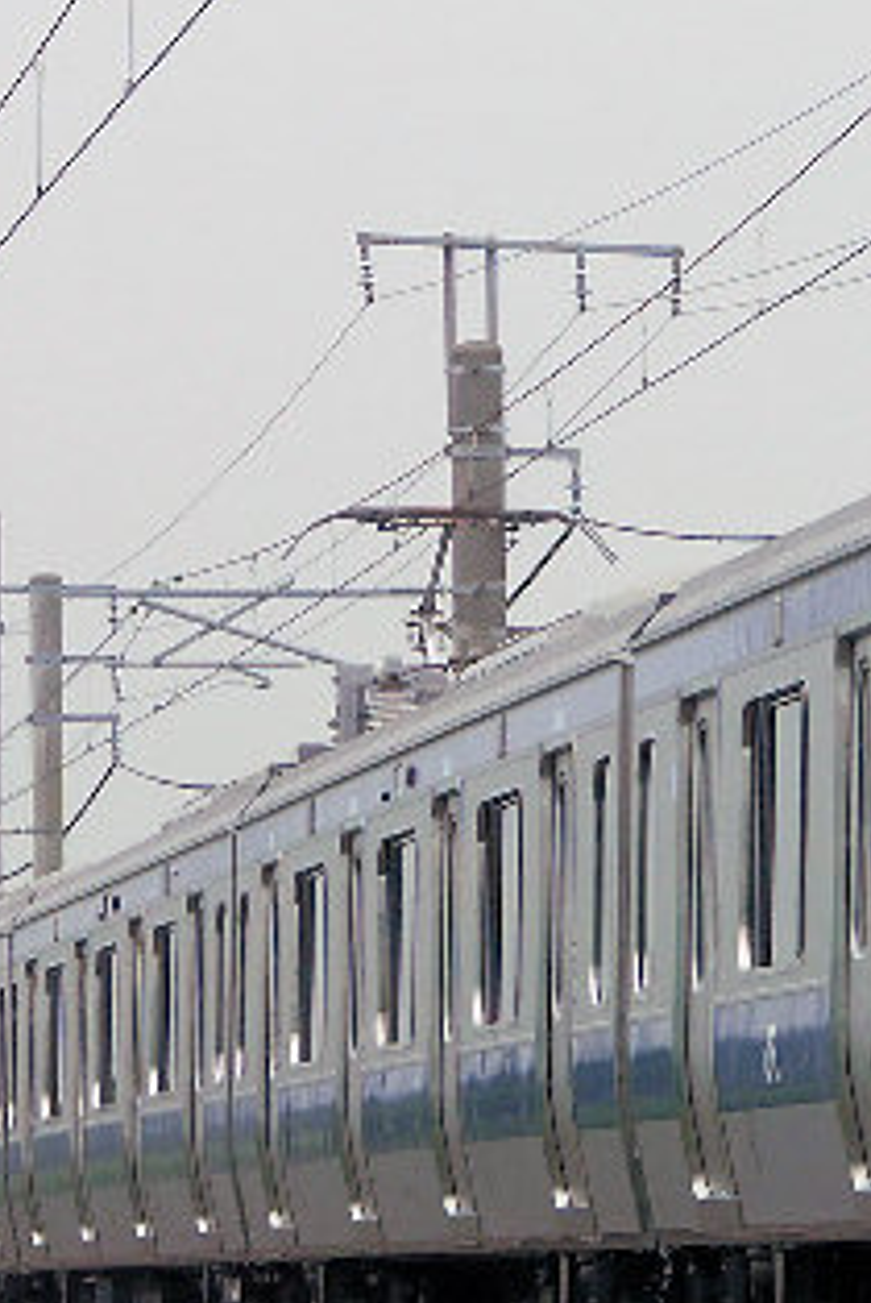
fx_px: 13325
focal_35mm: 368
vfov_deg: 5.6
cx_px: 1041
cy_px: 560
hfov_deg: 3.7
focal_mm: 35.59
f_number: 4.5
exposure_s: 1/500
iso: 100
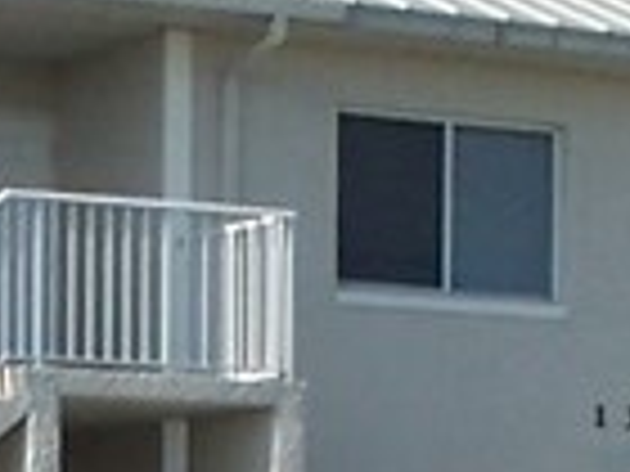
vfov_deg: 5.3
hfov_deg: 7.1
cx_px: 72
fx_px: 5060
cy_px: 661
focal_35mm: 278
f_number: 4
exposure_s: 1/750
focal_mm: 6.3
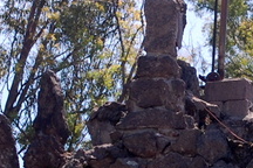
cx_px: 237
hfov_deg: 5.3
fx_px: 2750
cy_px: 86
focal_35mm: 391
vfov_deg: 3.5
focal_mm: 55
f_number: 7.1
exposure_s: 1/200
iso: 200
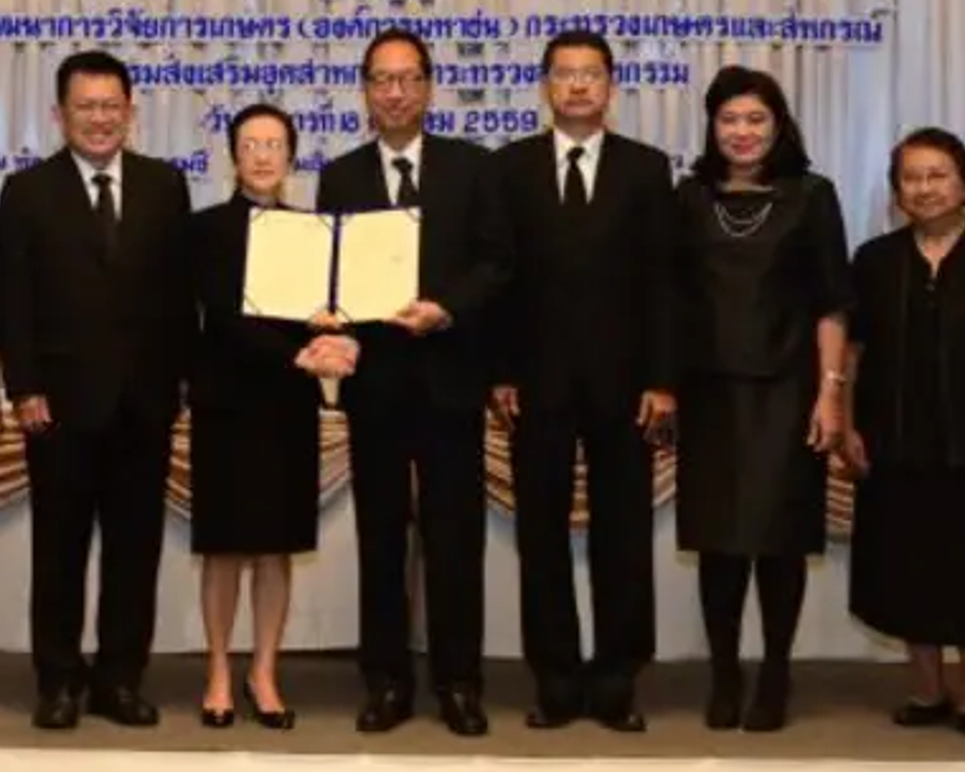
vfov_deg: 19.6
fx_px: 2199
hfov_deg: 24.6
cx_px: 290
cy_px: 124
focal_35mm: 77
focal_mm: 40
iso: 4000
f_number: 4.5
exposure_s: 1/125
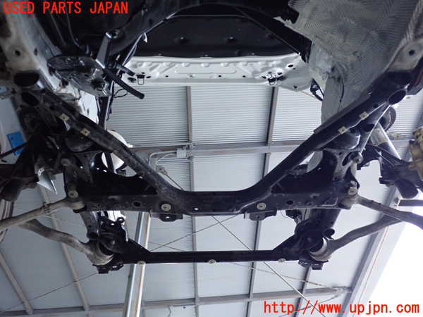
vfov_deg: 46.8
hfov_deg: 60.0
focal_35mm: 30
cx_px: 212
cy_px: 158
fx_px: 367
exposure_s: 1/125
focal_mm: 5.4
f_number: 2.3
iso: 640
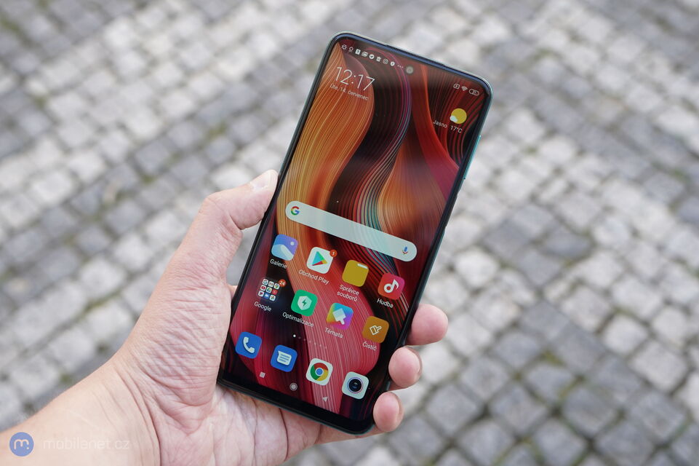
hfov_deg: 47.4
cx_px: 350
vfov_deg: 32.6
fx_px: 796
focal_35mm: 41
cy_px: 233
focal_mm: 41
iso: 320
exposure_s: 1/160
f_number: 5
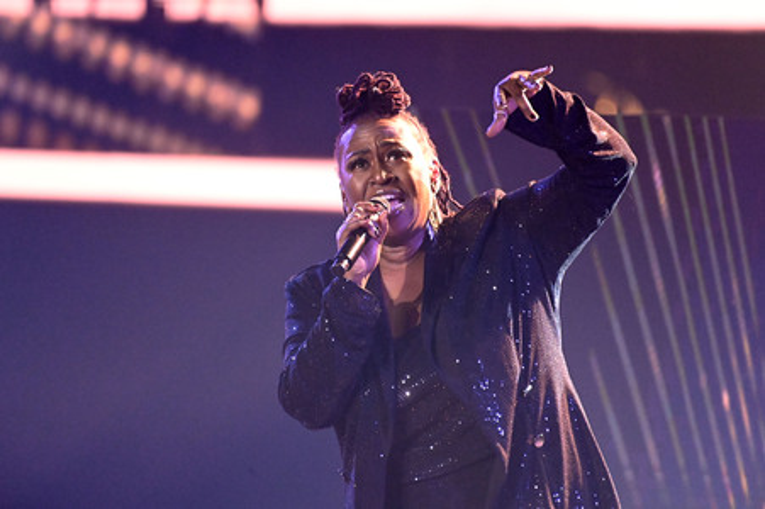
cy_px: 254
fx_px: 10617
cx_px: 382
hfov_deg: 4.1
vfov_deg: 2.7
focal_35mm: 500
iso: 16000
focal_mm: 500
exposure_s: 1/320
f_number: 5.6
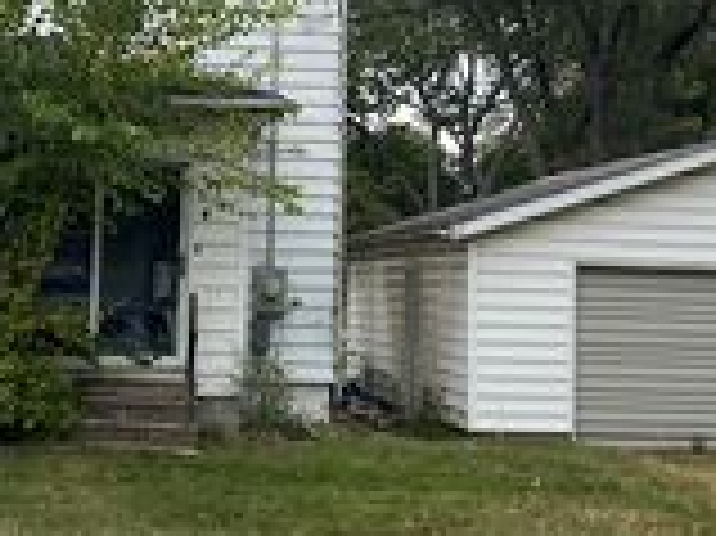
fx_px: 1695
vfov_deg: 17.8
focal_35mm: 82
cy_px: 97
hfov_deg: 23.8
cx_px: 306
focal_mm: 5.1
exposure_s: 1/1075
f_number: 1.6
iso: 50
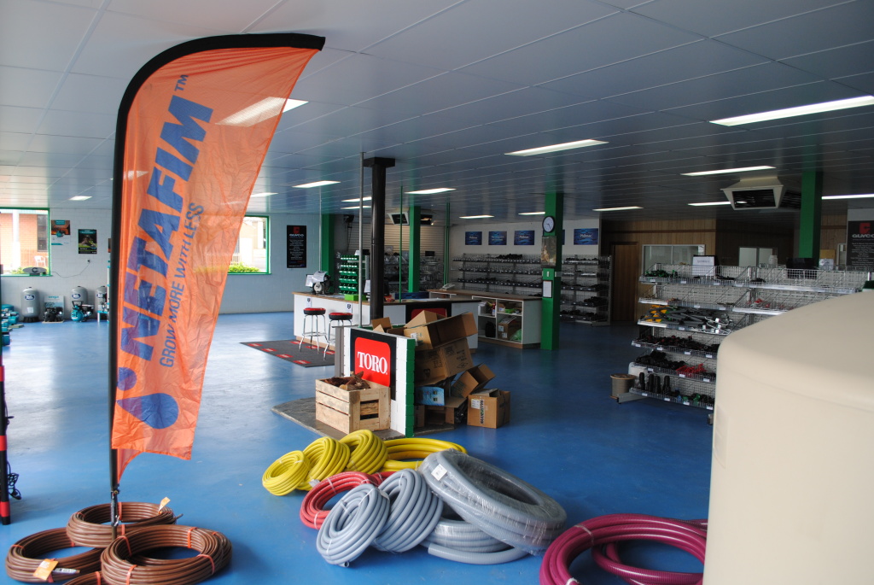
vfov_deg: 48.0
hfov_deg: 67.3
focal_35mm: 27
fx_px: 656
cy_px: 292
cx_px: 437
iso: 200
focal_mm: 18
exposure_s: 1/80
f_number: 4.5
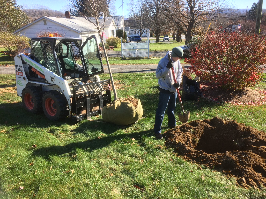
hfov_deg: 61.7
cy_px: 100
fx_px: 223
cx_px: 133
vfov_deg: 48.2
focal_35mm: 29
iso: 32
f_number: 2.2
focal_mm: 4.15
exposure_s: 1/662
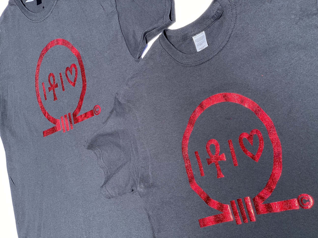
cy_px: 119
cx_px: 159
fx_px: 478
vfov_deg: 28.0
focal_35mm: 52
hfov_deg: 36.8
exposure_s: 1/440
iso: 20
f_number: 2
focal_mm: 6
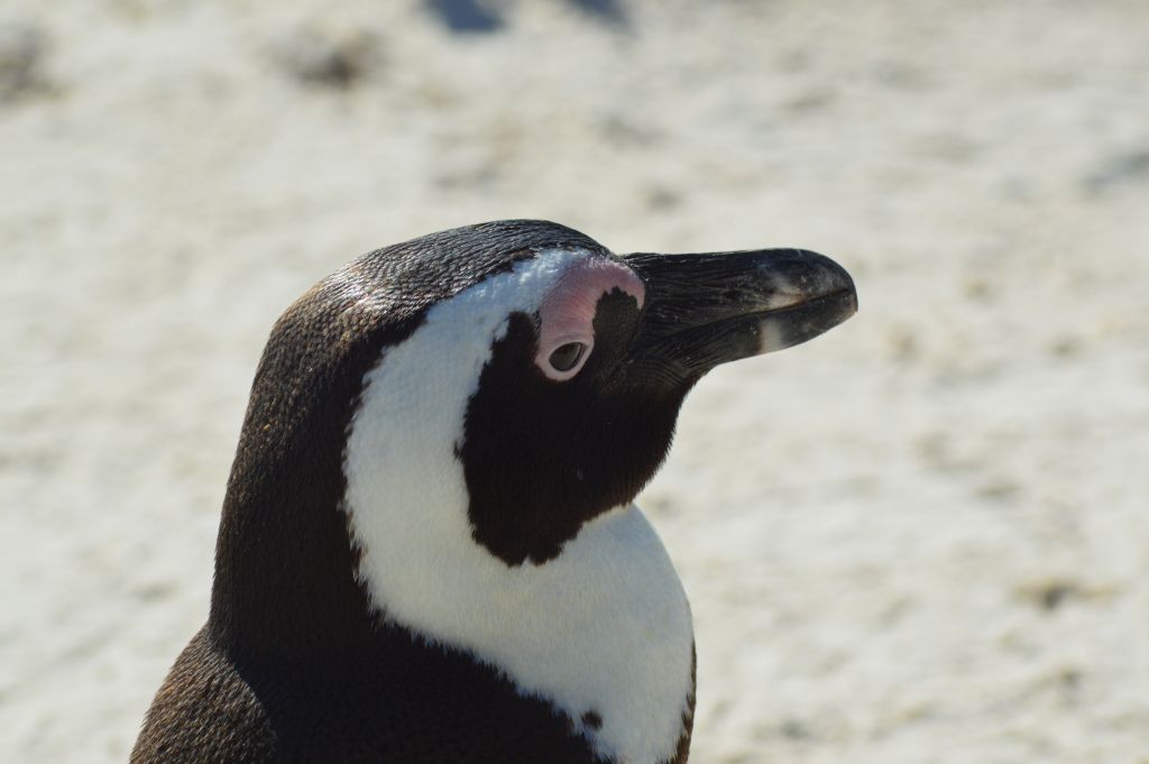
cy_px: 382
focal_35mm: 300
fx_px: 9567
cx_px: 574
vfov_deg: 4.6
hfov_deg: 6.9
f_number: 11
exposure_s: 1/500
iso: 320
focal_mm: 200
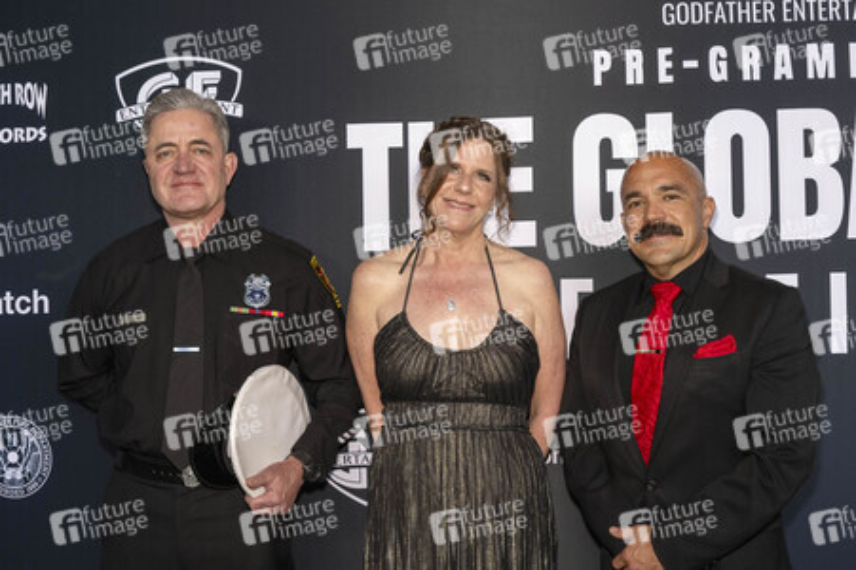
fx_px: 879
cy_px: 285
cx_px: 428
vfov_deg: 35.9
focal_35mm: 37
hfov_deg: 51.9
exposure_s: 1/200
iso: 800
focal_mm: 37
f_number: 5.6
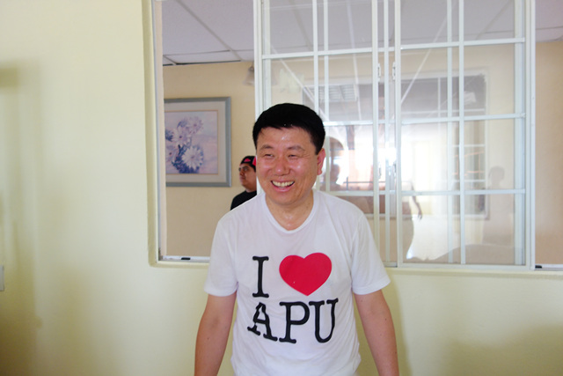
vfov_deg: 46.4
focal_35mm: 28
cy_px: 188
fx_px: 438
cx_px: 282
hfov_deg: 65.5
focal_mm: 10.4
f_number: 1.8
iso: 160
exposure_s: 1/30
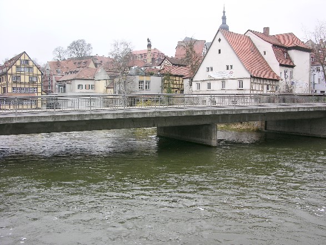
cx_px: 163
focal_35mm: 35
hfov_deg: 52.6
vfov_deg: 40.7
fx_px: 330
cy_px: 122
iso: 50
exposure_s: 1/44.5
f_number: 5
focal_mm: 8.9
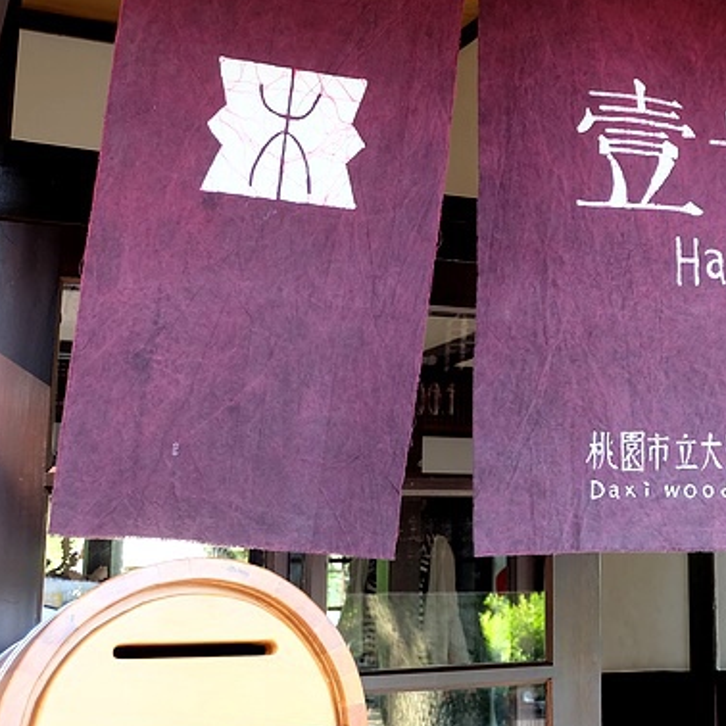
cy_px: 201
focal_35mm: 69
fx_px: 1637
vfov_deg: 24.8
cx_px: 818
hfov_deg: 23.3
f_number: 3.8
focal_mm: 20.1
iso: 400
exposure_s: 1/58
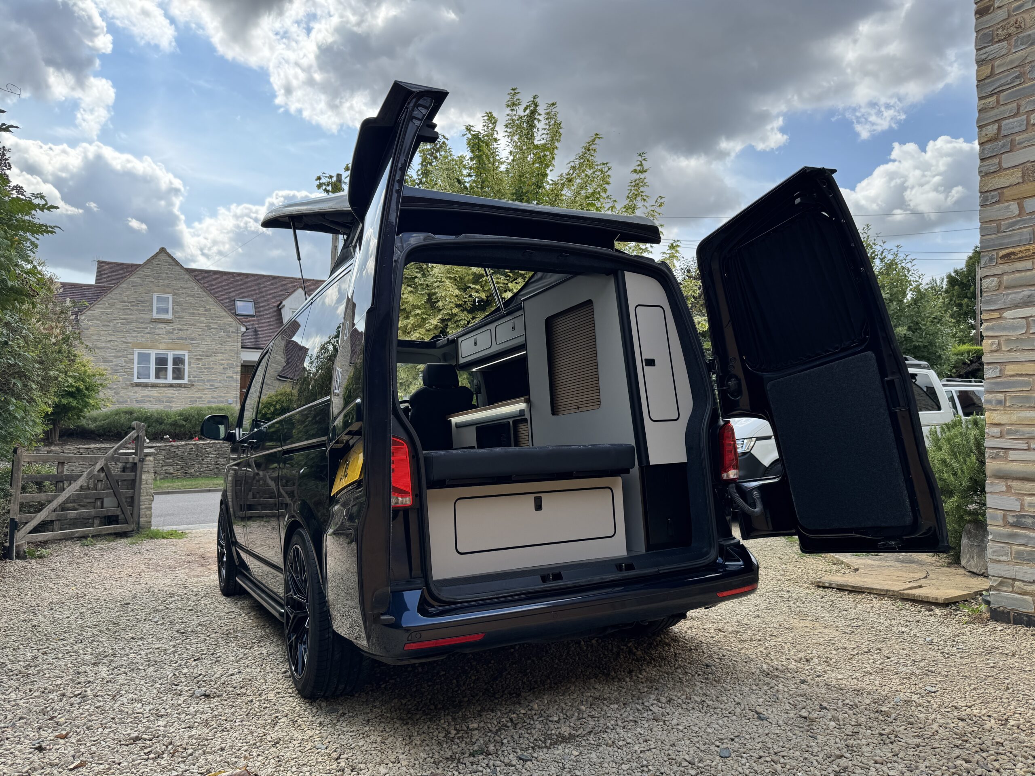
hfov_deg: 71.6
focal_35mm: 24
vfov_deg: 56.8
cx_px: 518
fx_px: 718
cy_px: 388
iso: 80
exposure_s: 1/1767
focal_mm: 6.76
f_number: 1.78
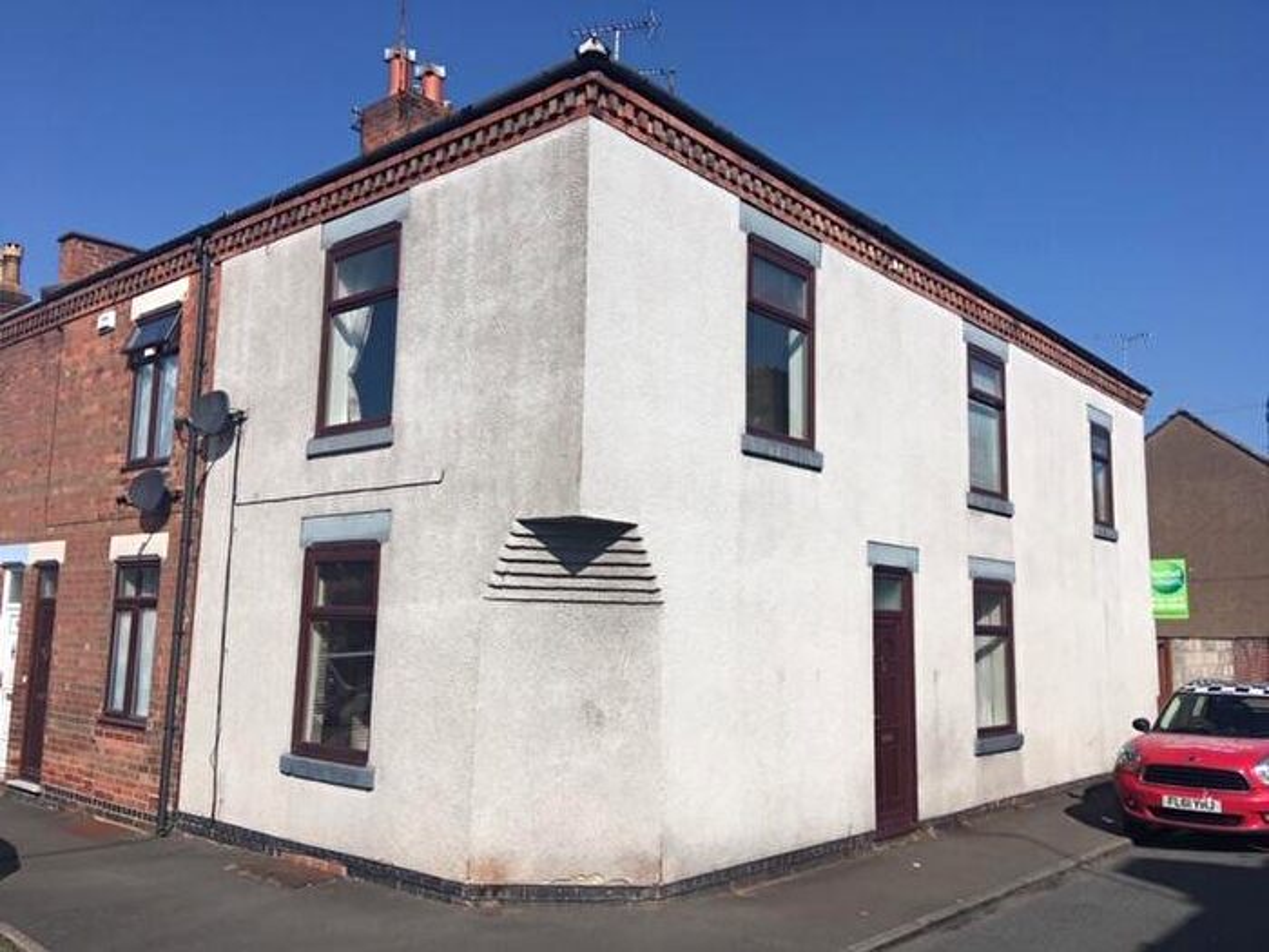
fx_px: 1063
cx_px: 634
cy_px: 476
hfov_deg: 61.7
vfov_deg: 48.2
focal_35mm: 29
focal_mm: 4.15
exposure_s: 1/2653
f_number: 2.2
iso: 25
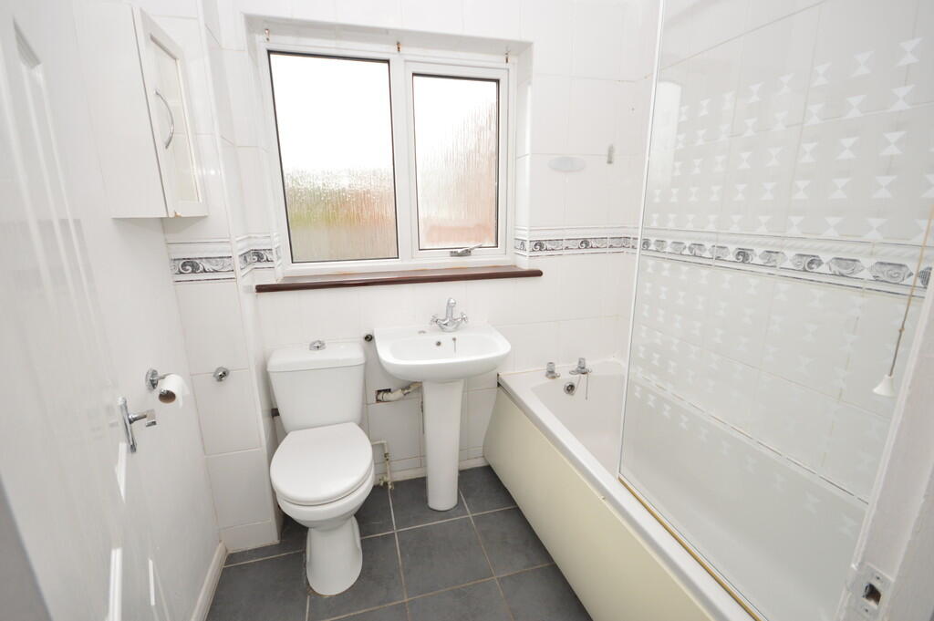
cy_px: 310
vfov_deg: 77.2
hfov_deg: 100.4
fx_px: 389
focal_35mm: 15
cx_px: 467
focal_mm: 10
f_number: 4
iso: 400
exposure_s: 1/60
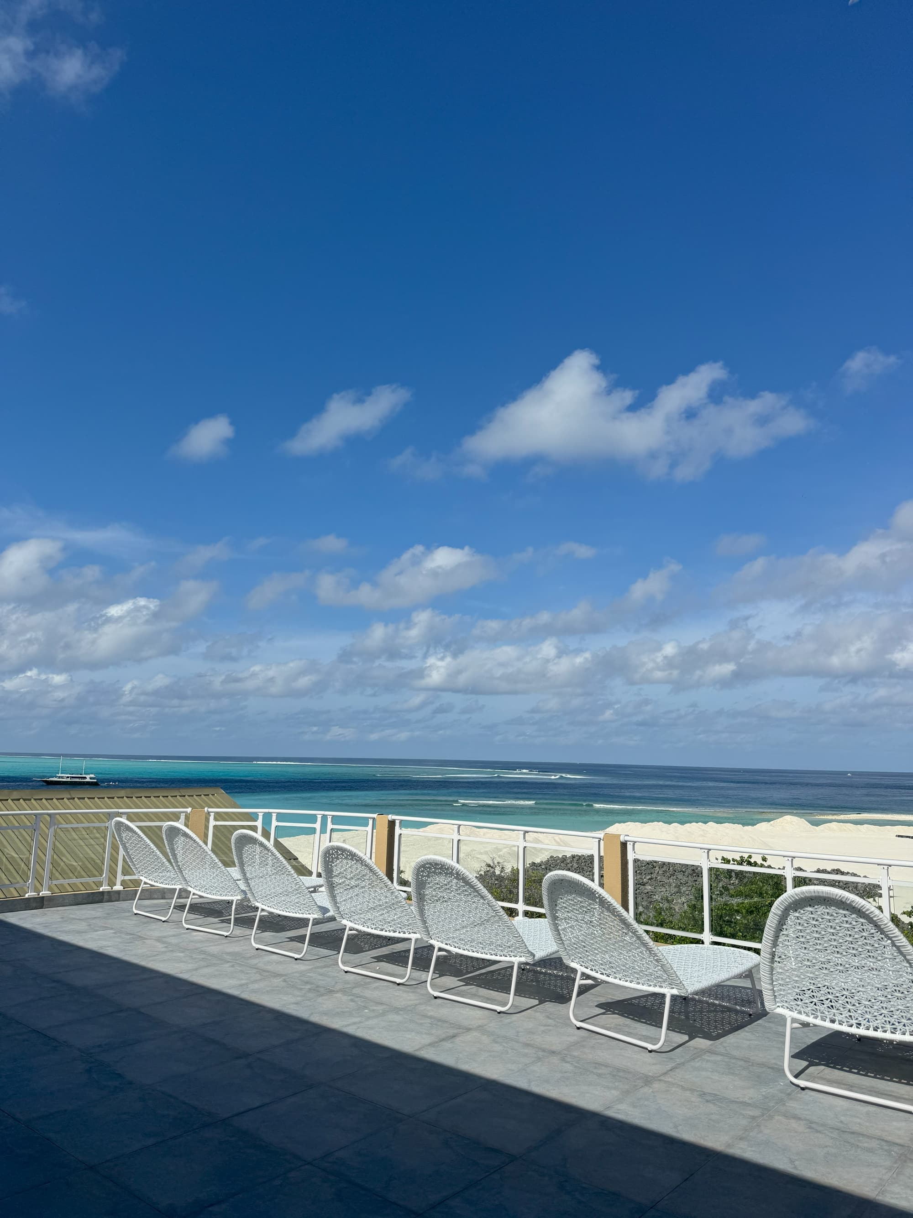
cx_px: 456
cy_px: 609
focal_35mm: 24
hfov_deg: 56.8
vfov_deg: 71.6
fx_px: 844
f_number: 1.78
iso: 100
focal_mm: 6.76
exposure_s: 1/20000
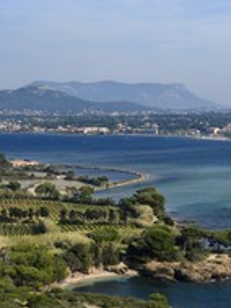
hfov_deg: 13.8
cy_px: 222
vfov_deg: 18.3
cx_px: 158
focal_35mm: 107
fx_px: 951
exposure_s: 1/320
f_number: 13
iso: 320
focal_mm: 50
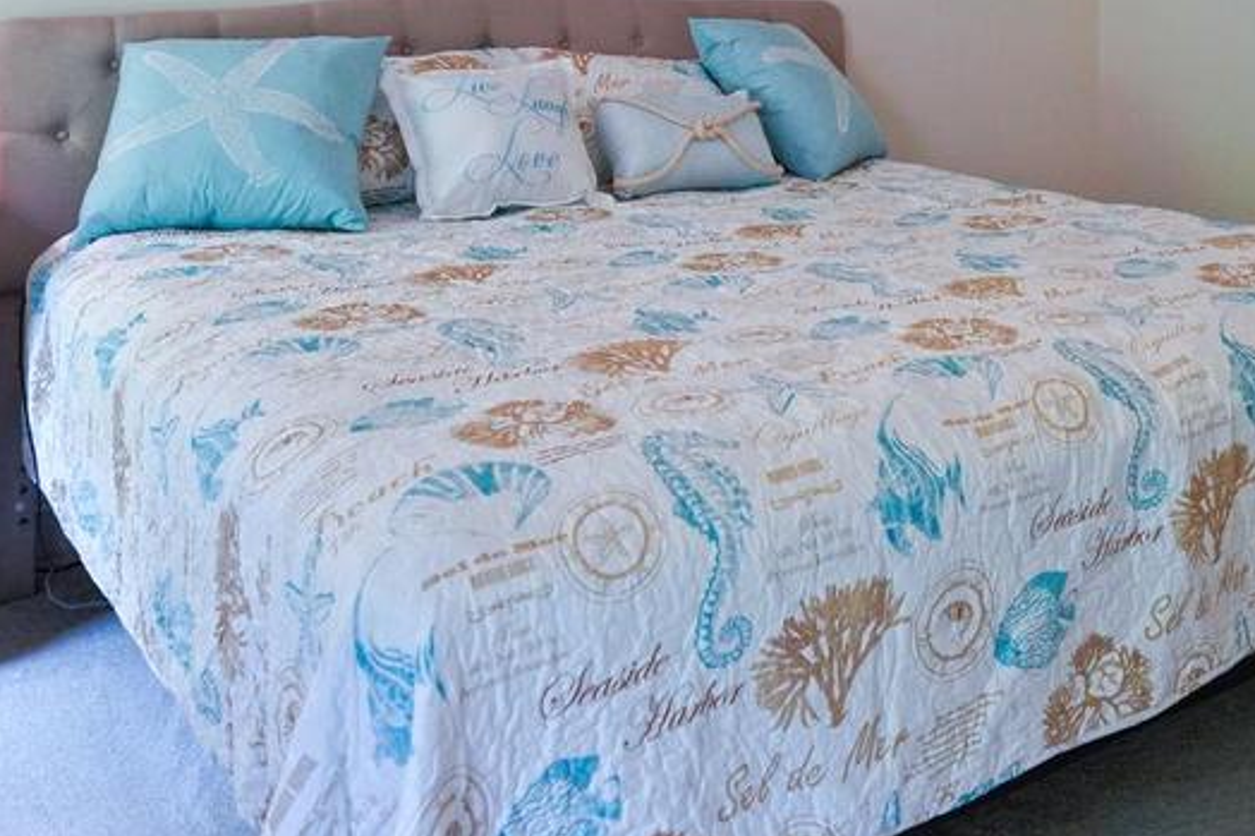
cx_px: 989
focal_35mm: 44
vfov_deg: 27.7
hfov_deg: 42.7
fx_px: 1533
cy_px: -98
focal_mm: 16
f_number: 4
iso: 1000
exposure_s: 1/160
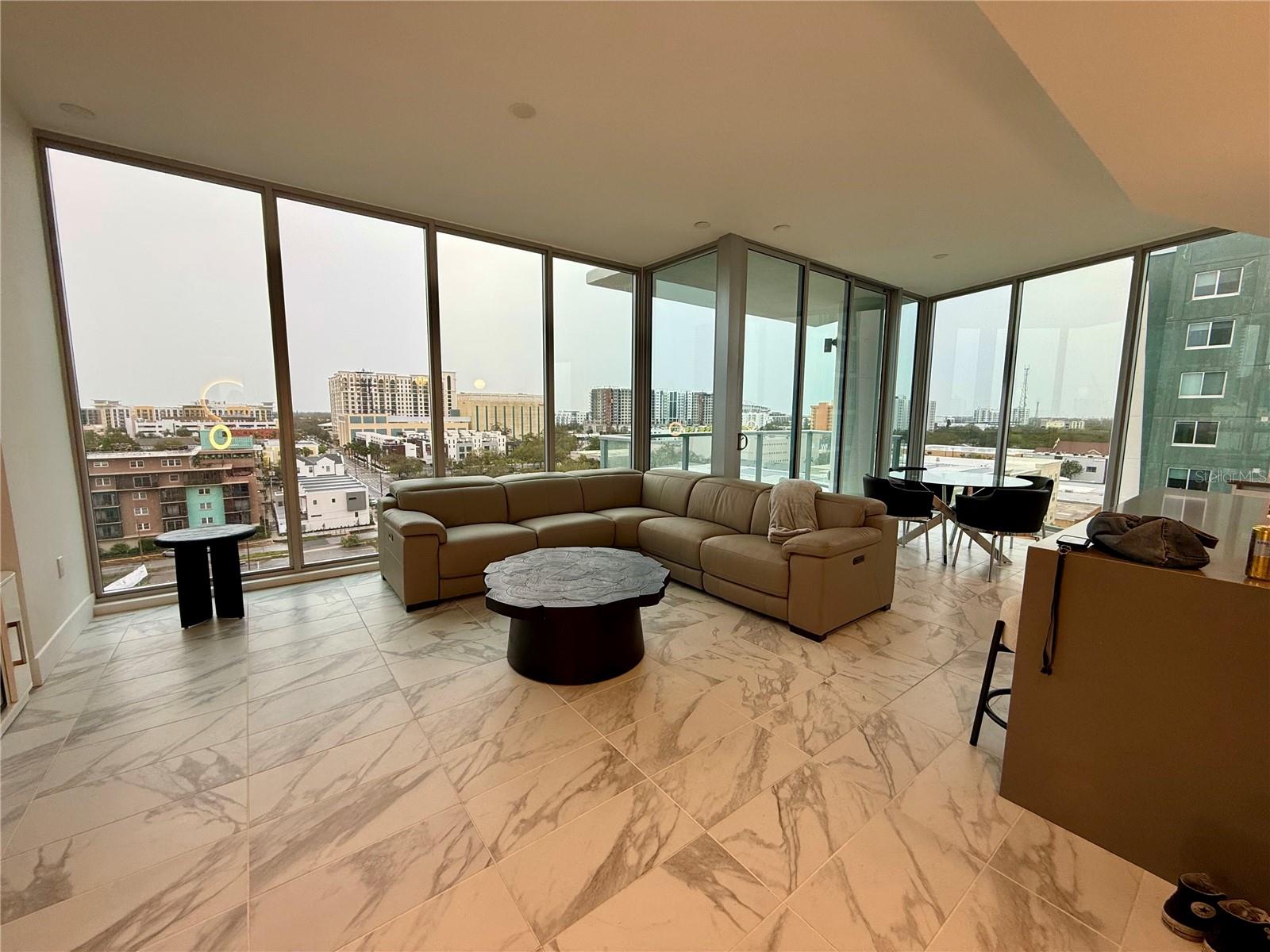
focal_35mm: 14
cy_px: 476
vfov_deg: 85.7
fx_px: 514
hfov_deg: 102.1
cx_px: 635
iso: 50
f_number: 2.2
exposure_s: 1/120
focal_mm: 2.22
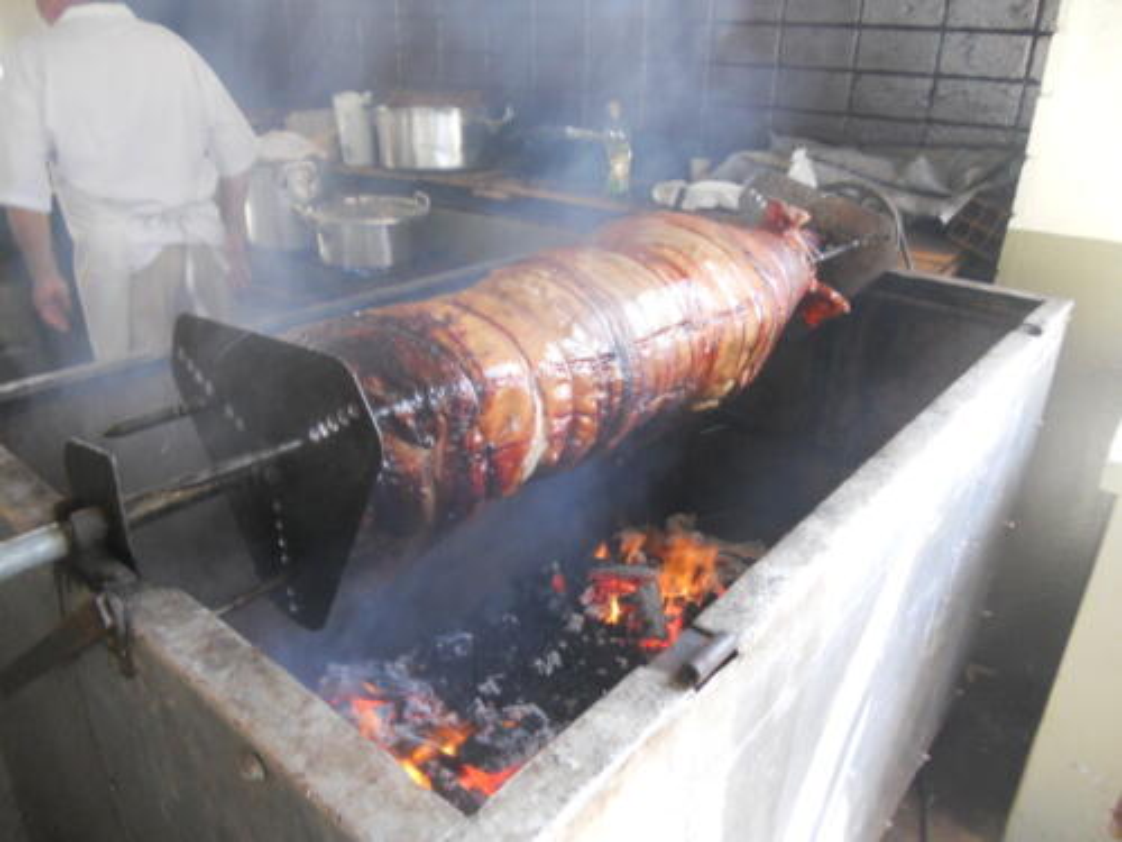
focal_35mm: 27
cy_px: 421
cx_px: 561
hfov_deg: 65.3
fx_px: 875
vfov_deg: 51.4
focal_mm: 4.9
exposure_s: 1/30
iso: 320
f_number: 3.2
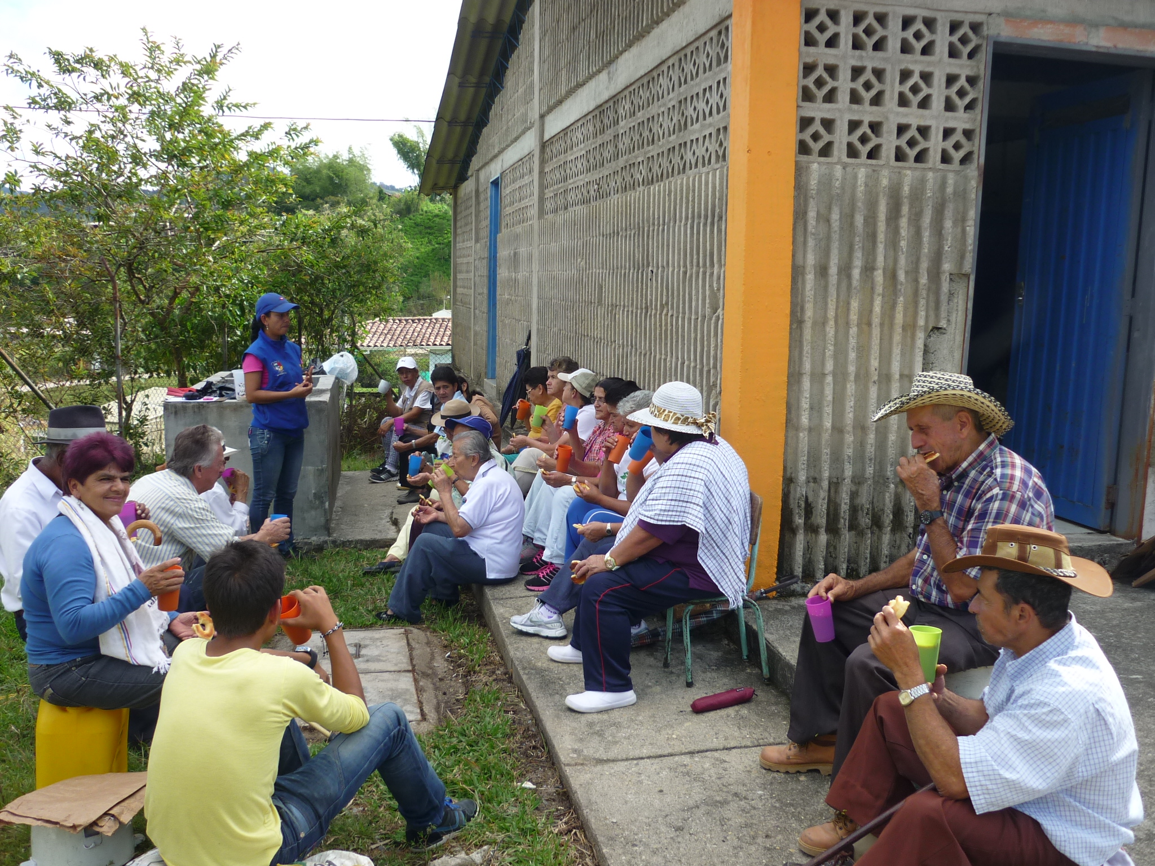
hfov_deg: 55.4
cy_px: 433
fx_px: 1101
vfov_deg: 42.9
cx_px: 578
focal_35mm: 33
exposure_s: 1/320
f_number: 2.8
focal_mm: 5.5
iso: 80
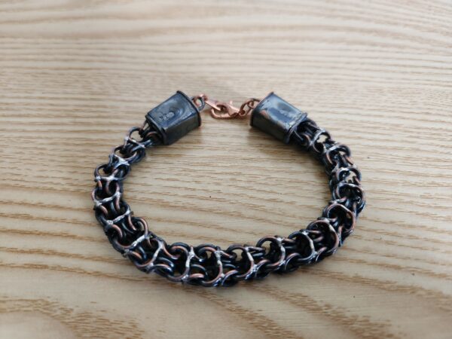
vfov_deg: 58.9
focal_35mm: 23
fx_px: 300
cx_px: 226
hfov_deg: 73.9
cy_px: 170
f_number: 1.8
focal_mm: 5.4
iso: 500
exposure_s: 1/60
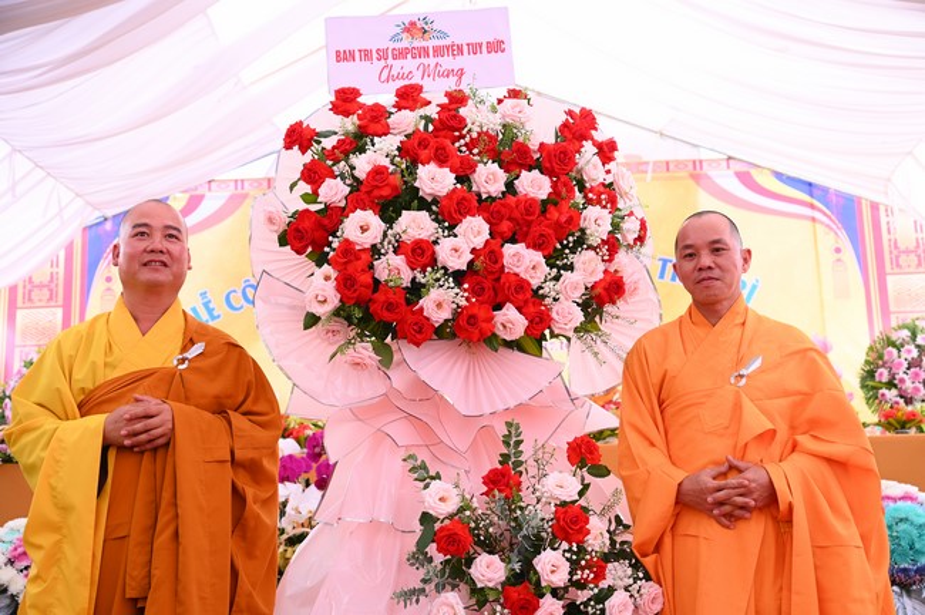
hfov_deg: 44.5
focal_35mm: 44
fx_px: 1129
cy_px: 308
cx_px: 462
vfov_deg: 30.5
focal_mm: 44
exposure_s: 1/200
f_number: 4.5
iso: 800
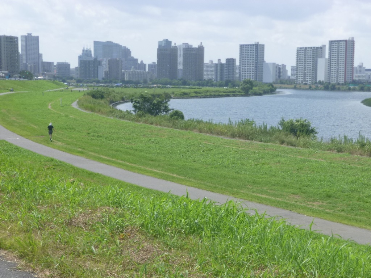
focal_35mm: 58
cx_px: 186
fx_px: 622
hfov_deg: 33.2
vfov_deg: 25.2
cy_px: 139
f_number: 5.1
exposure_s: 1/320
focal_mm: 10.4
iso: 100
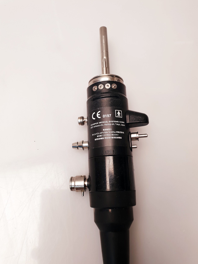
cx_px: 101
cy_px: 134
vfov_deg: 65.3
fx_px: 206
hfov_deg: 51.4
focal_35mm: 27
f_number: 2.4
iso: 64
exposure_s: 1/50
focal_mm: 4.3
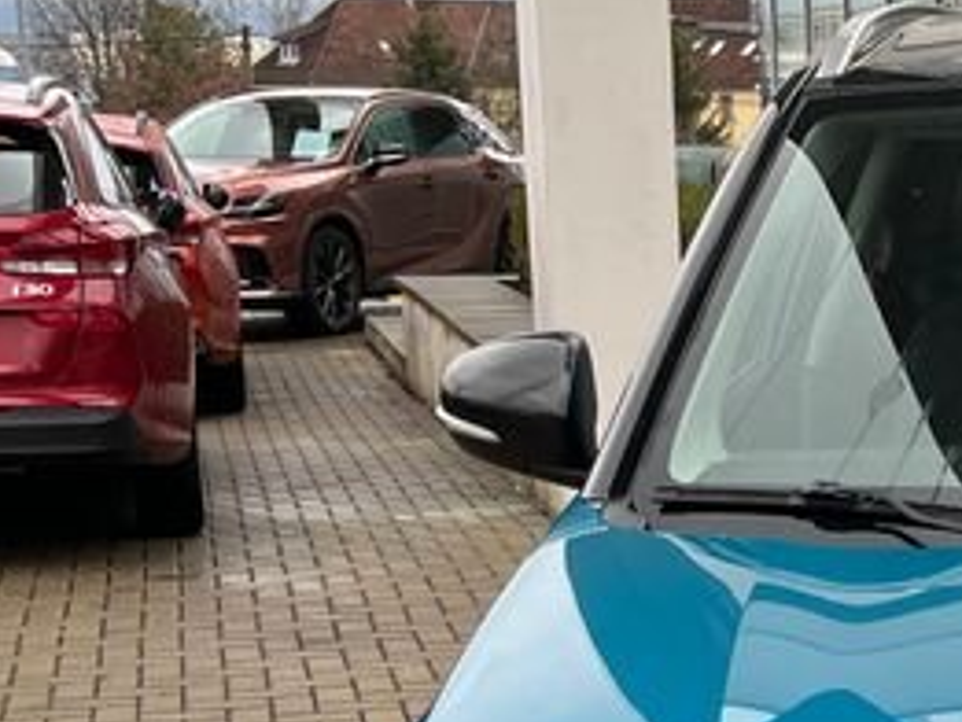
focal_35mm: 102
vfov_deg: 14.1
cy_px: 833
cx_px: 1257
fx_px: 2836
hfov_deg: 18.0
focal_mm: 5.1
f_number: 1.6
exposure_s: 1/437
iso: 50
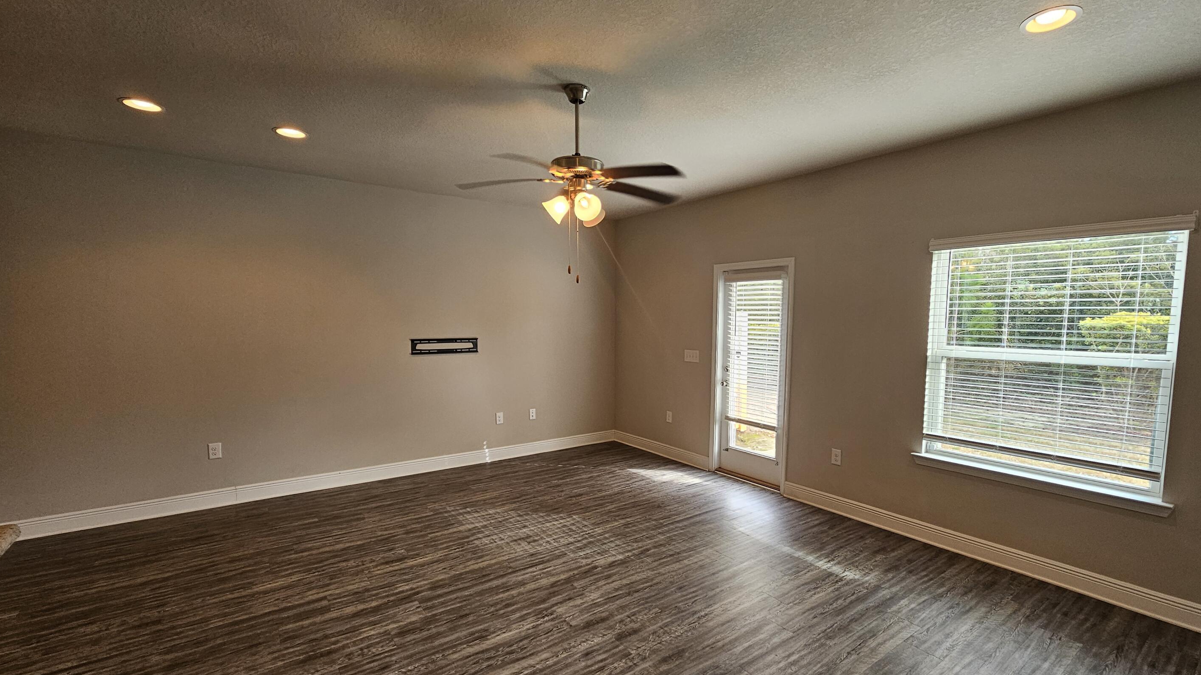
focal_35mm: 15
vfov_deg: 70.4
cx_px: 630
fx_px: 478
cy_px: 366
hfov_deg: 102.9
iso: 80
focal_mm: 2.2
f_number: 2.2
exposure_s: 1/60
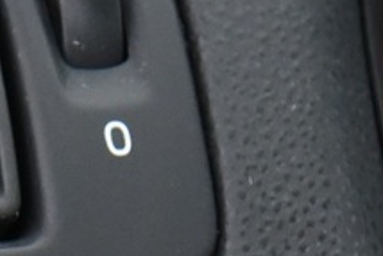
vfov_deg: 2.6
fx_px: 5642
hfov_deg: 3.9
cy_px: 634
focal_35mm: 530
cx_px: -73
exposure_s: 1/20
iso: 4000
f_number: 4
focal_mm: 70
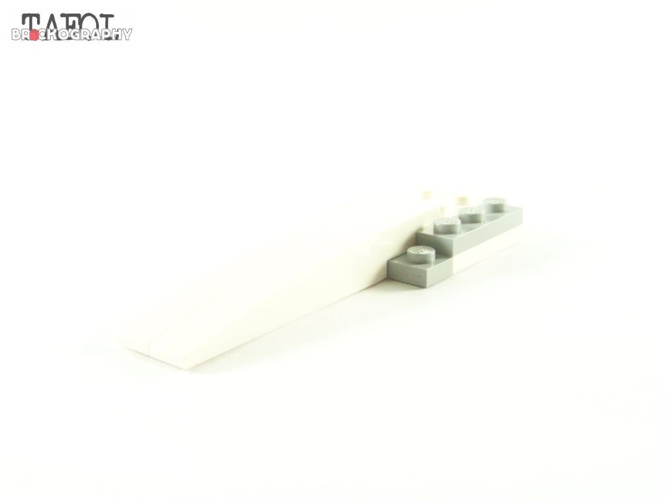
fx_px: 1135
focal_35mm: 59
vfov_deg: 24.8
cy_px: 250
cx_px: 333
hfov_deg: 32.7
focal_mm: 9.8
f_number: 4
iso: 400
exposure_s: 1/60
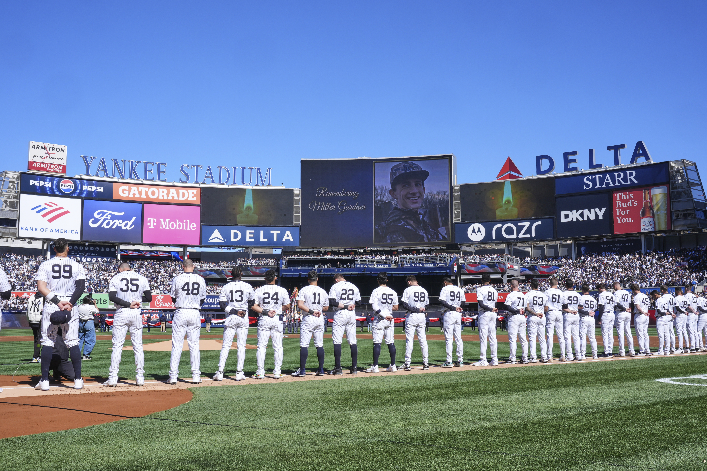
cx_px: 354
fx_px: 766
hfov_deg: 49.6
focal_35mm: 39
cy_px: 236
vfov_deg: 34.2
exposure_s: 1/200
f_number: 16
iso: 250
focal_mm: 39
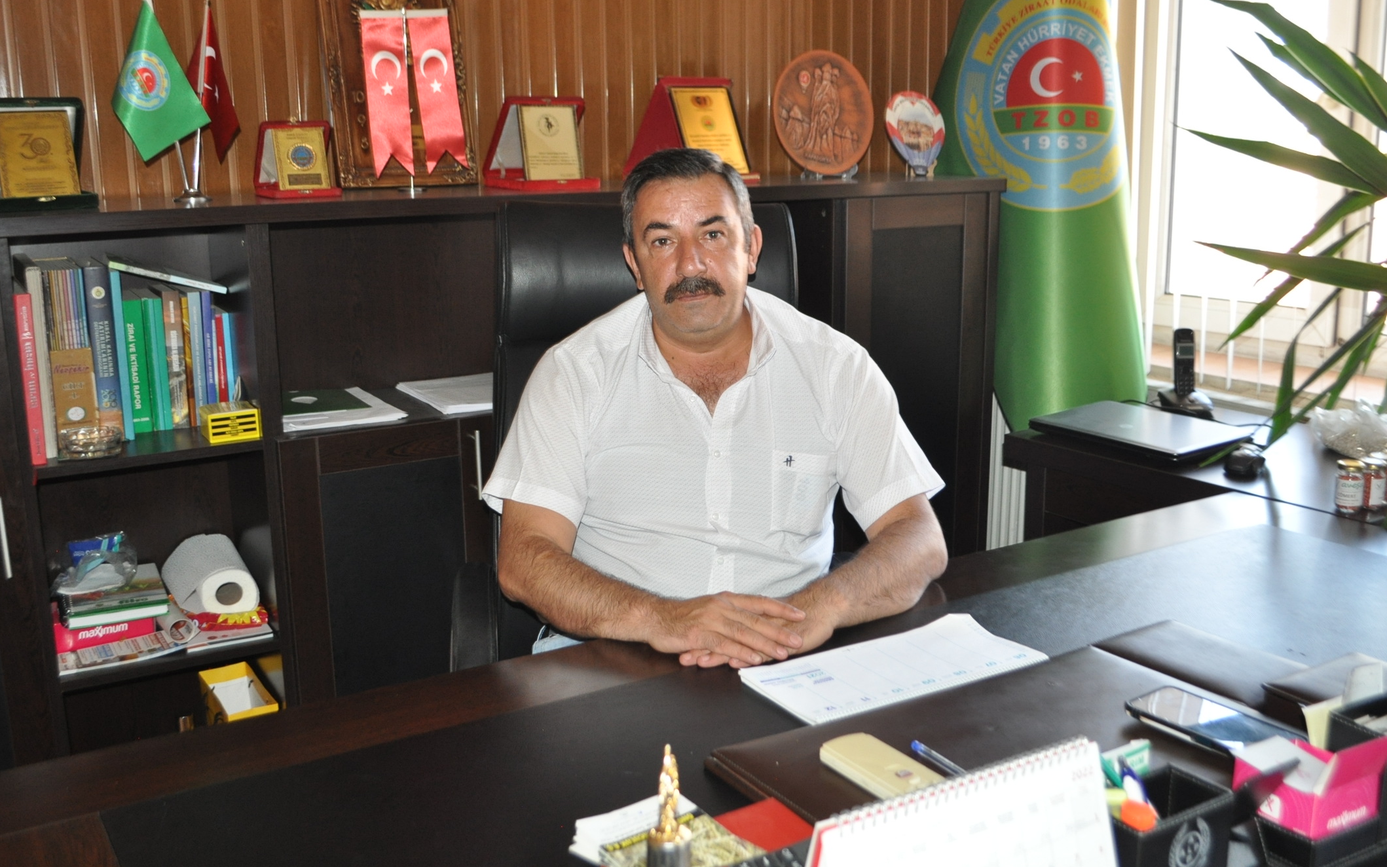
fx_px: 1285
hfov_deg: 56.7
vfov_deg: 37.3
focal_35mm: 34
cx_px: 696
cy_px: 408
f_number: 4
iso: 800
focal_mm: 22
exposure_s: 1/60
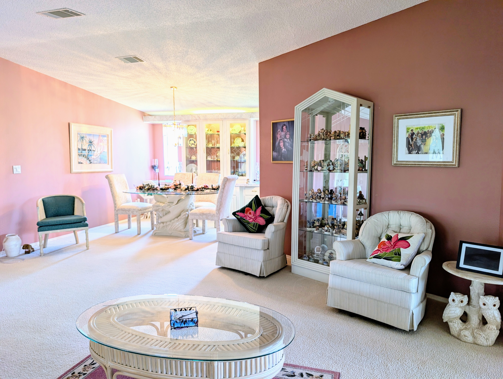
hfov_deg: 71.5
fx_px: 349
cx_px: 252
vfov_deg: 56.9
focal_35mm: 24
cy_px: 190
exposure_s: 1/24
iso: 35
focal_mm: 6.9
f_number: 1.68
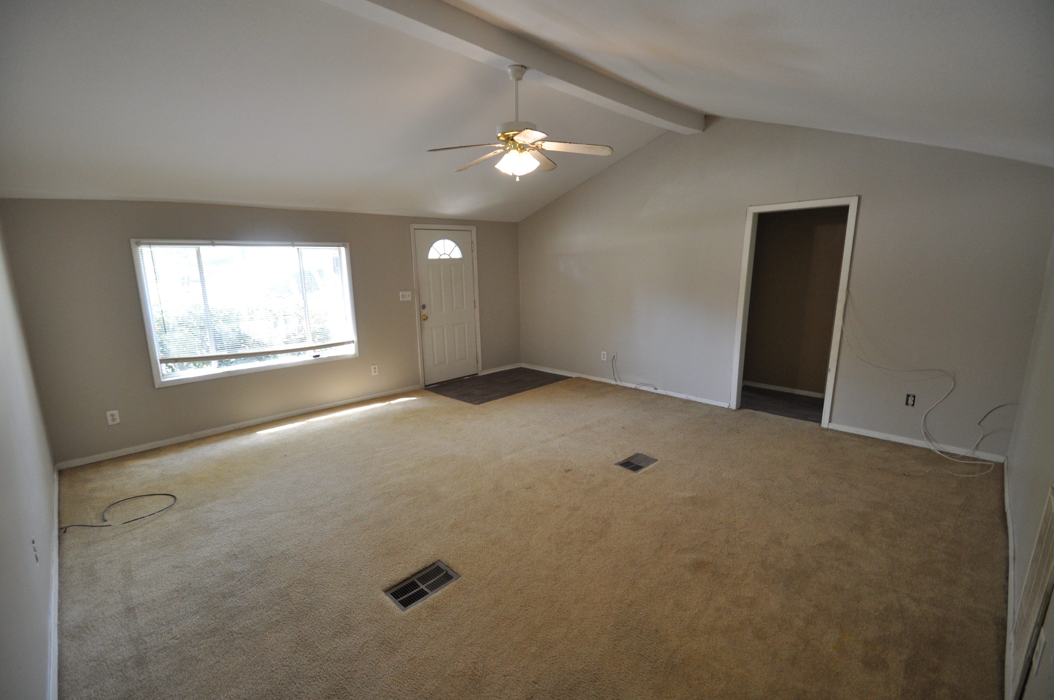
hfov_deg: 100.5
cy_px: 350
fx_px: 439
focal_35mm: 15
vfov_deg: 77.2
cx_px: 527
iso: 720
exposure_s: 1/60
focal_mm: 10
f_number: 4
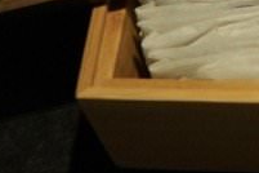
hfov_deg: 8.4
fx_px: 1611
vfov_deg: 5.9
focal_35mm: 224
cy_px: -254
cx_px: 625
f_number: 4
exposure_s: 1/160
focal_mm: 30
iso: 1000
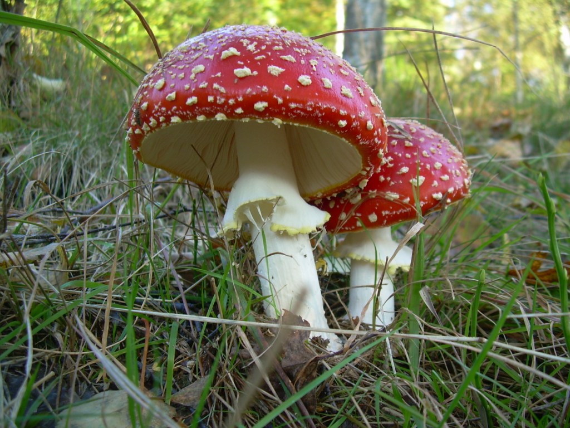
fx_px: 626
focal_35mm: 38
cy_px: 214
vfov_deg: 37.7
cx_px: 285
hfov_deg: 49.0
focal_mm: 6.3
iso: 50
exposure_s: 1/27.5
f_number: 2.8
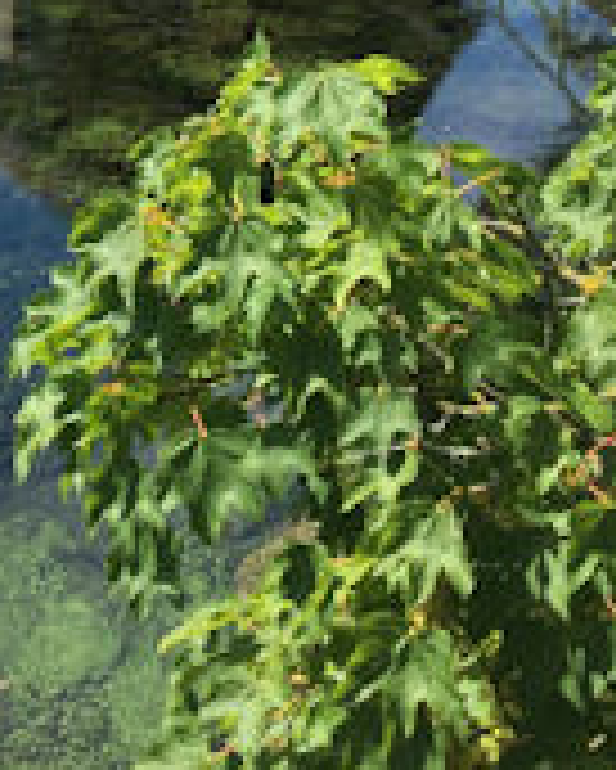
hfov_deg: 16.4
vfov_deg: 20.4
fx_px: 2004
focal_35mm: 88
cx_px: -220
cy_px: -151
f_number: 2.2
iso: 32
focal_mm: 4.15
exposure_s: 1/1412
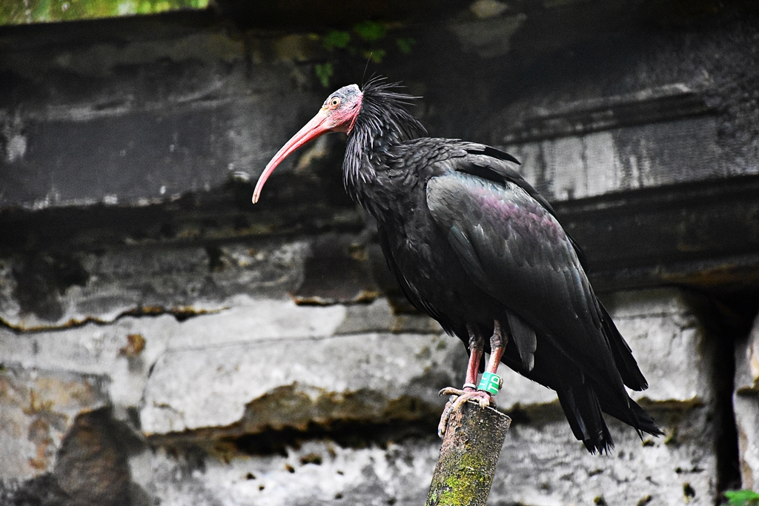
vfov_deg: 6.5
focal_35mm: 210
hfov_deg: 9.8
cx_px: 380
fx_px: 4428
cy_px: 253
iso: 8000
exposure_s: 1/500
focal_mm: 140
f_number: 5.6
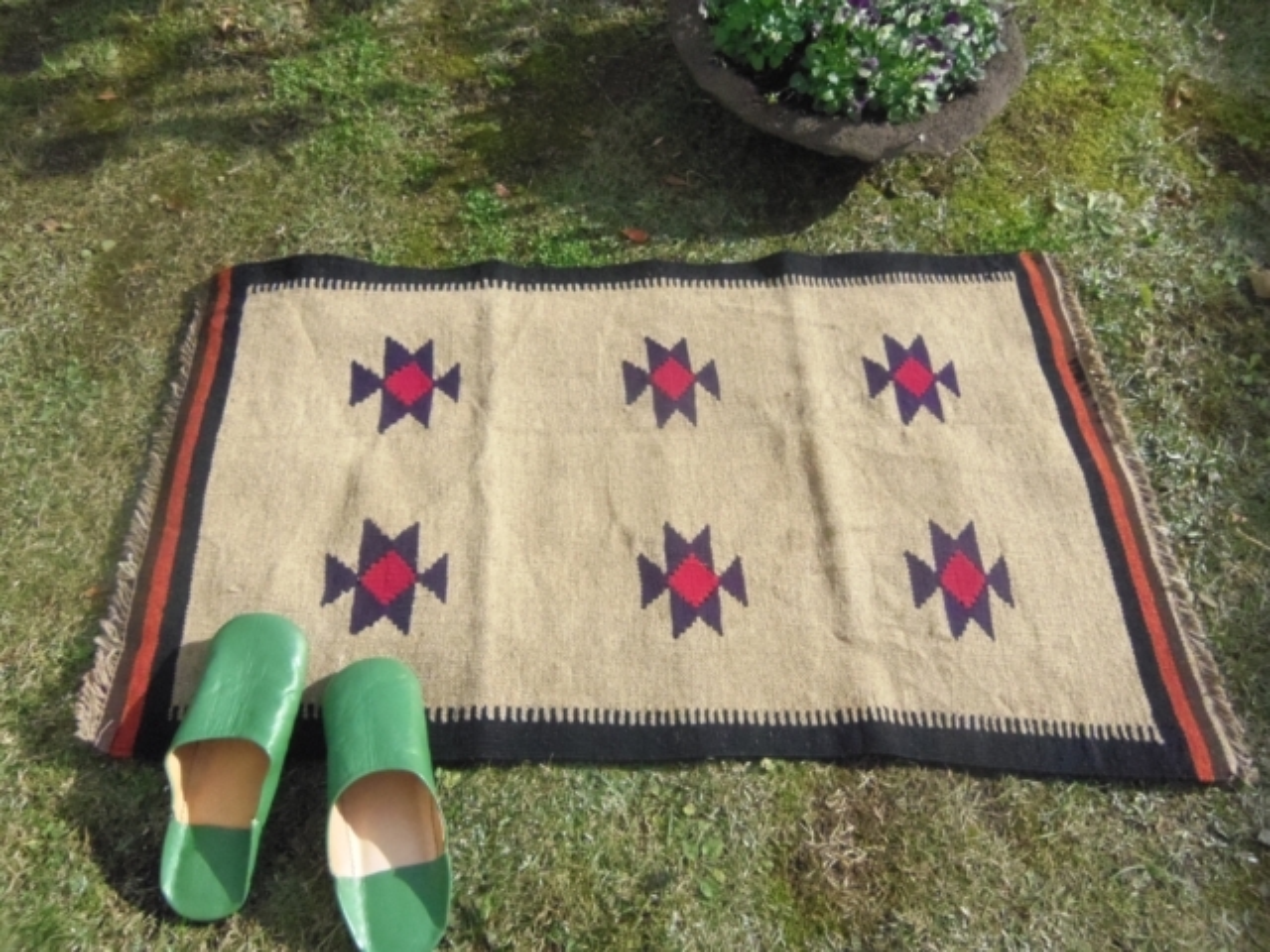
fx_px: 1027
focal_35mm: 28
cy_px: 476
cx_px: 635
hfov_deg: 63.4
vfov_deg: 49.7
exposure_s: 1/500
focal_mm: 5
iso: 800
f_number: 10.8
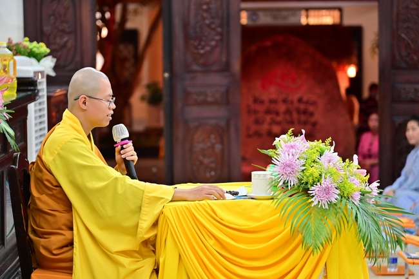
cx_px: 210
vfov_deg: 11.4
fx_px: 1396
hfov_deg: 17.1
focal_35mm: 120
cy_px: 140
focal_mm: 120
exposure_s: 1/50
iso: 1600
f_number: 4
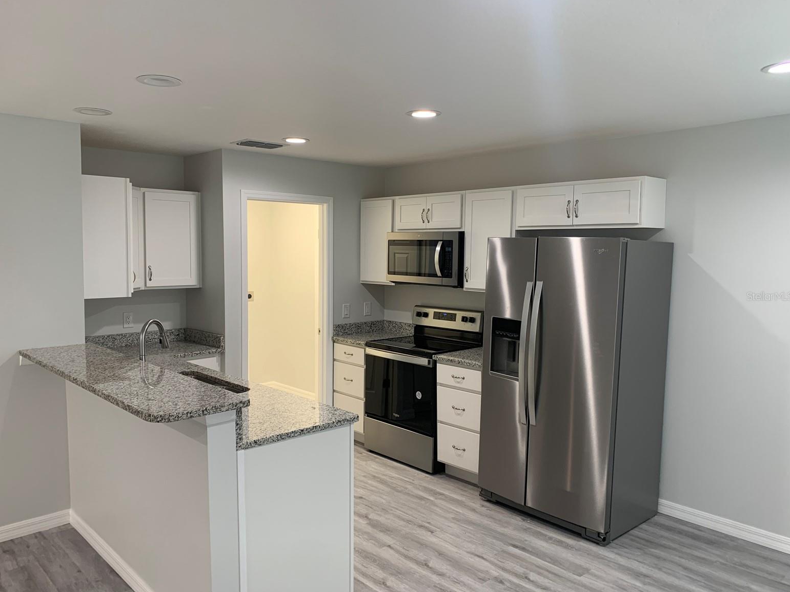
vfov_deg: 51.4
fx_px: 616
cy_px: 296
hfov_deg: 65.3
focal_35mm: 27
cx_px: 385
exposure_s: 1/60
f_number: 1.8
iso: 80
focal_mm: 4.25
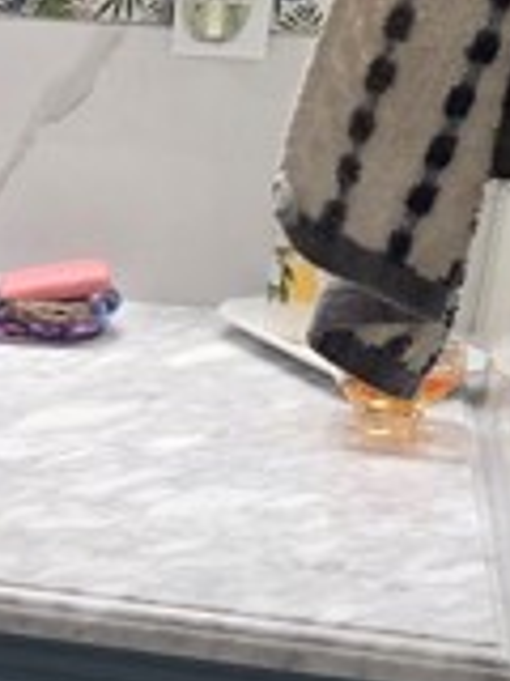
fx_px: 1807
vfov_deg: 21.1
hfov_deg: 15.5
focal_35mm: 92
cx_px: -110
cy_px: 536
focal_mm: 6.3
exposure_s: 1/120
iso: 250
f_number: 1.7
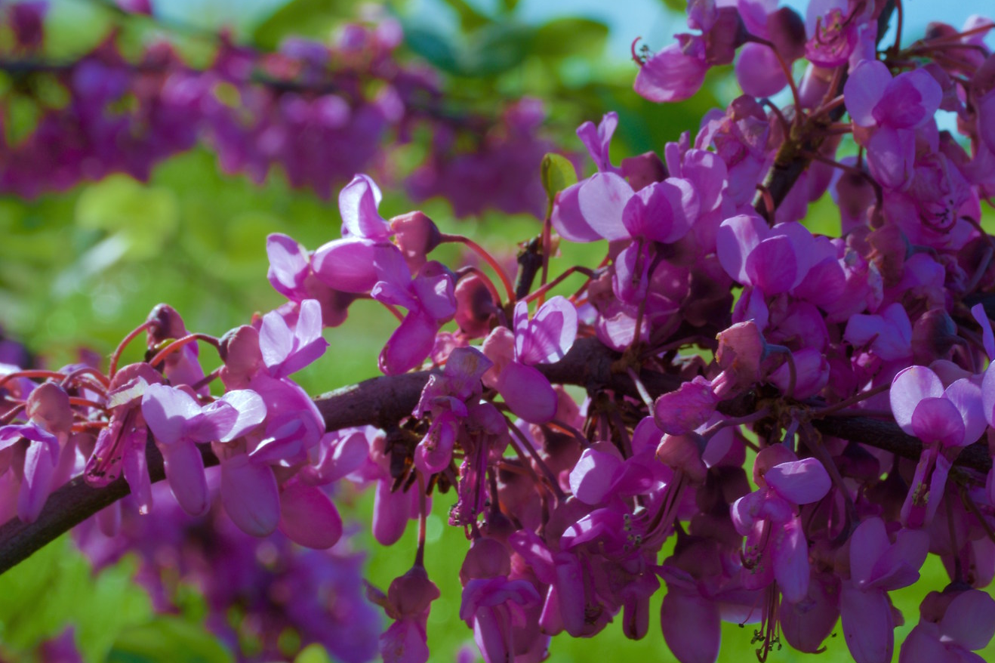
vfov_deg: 9.0
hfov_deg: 13.4
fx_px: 4227
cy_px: 208
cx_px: 682
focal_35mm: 153
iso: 100
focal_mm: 56
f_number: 14
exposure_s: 1/50
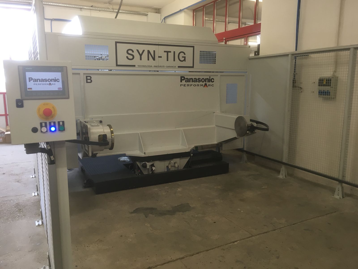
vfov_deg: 48.2
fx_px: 300
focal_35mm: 29
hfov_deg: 61.7
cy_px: 134
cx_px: 179
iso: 64
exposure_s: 1/33
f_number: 2.2
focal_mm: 4.15
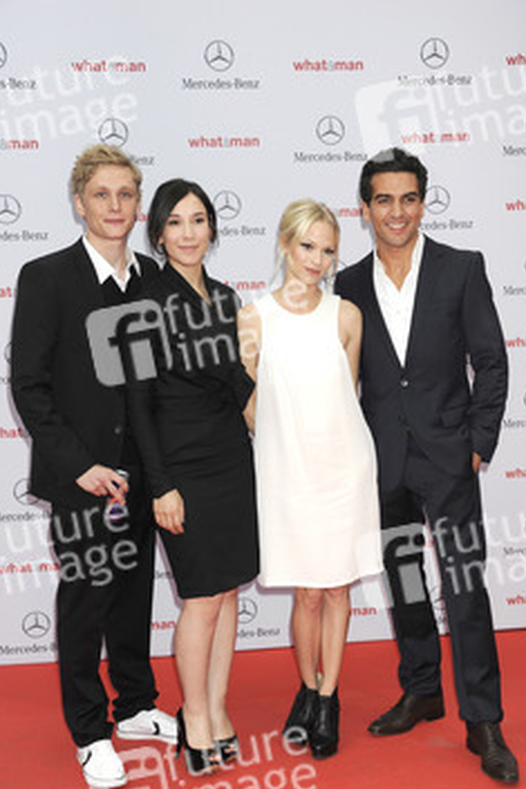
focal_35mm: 51
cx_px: 266
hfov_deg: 26.5
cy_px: 445
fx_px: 1119
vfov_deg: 38.8
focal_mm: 45
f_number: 5.6
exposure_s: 1/200
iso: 640
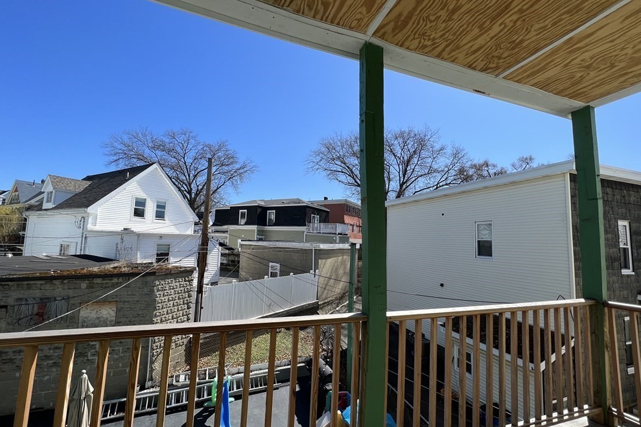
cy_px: 220
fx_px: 249
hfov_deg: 104.3
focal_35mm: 14
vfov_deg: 81.2
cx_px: 318
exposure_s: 1/1531
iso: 32
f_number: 1.8
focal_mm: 1.57
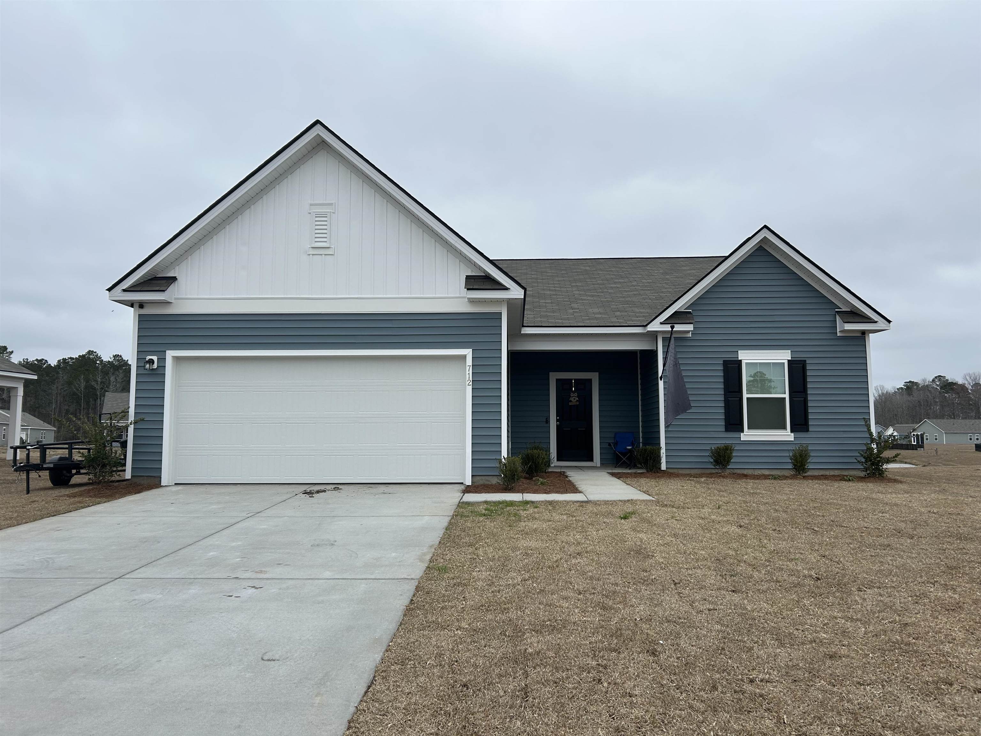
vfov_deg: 53.1
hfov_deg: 67.3
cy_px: 368
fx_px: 737
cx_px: 490
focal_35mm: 26
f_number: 1.5
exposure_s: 1/3571
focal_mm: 5.7
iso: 50
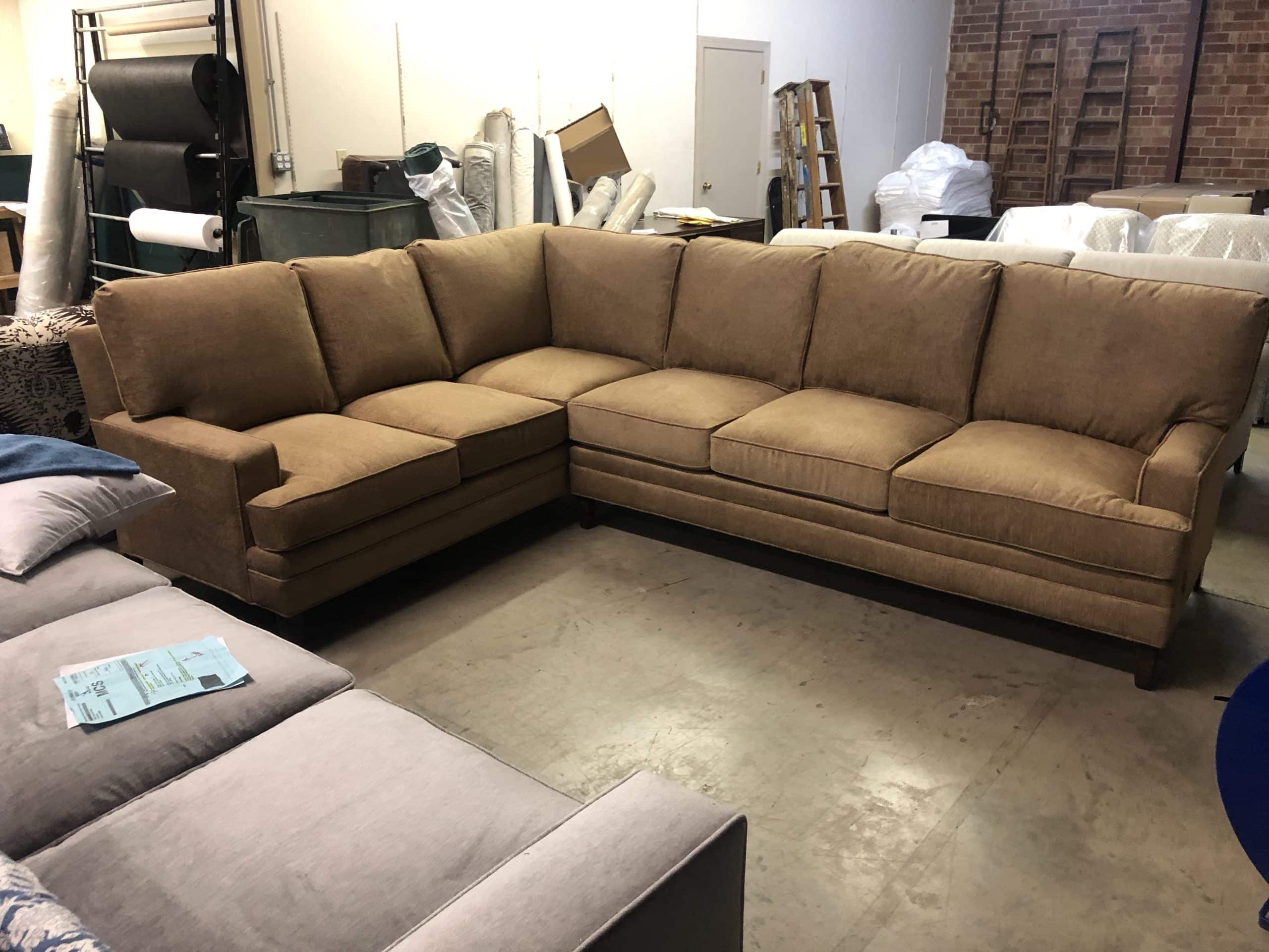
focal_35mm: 28
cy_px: 476
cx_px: 634
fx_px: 1026
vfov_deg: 49.7
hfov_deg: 63.4
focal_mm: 3.99
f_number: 1.8
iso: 100
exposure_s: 1/15
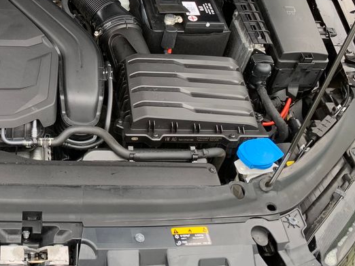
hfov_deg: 35.2
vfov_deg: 27.9
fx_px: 523
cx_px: 31
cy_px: 44
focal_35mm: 51
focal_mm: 4.25
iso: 64
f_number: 1.8
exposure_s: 1/121
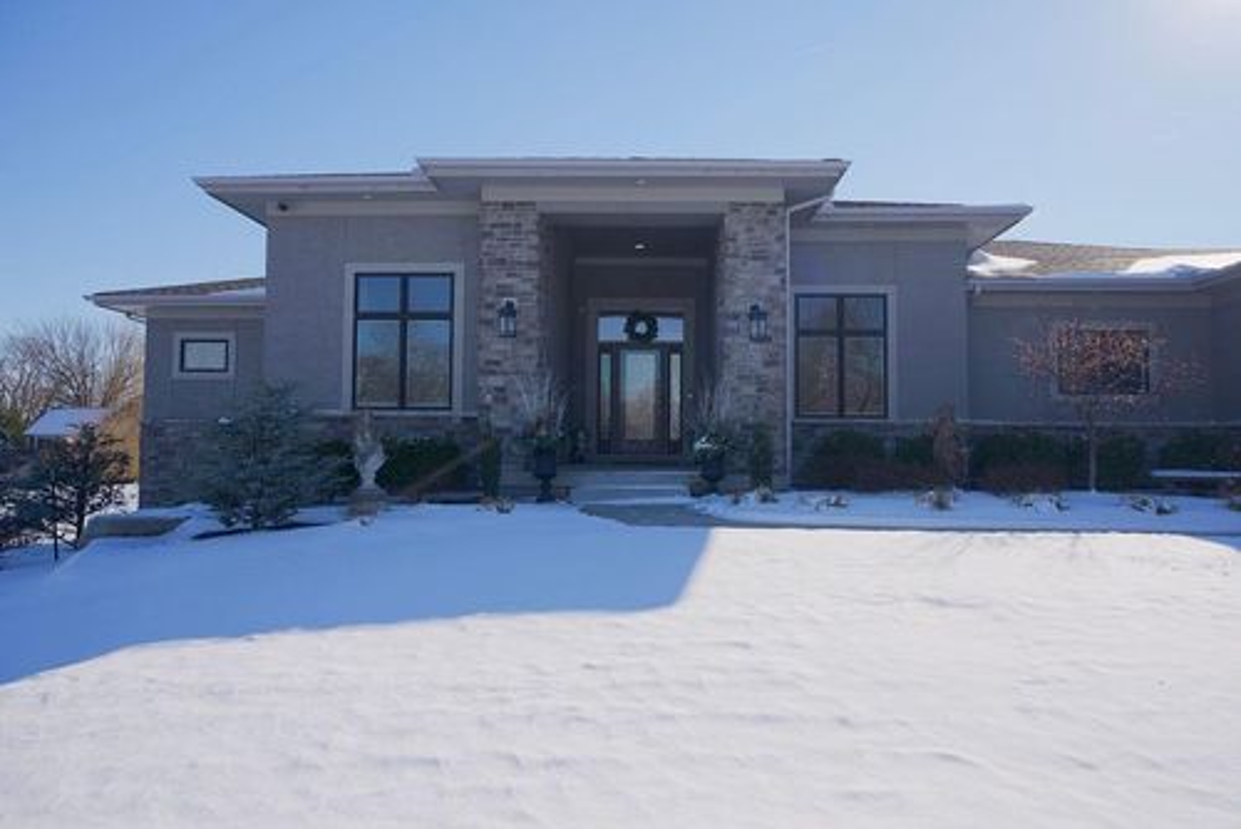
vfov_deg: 49.6
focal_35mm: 26
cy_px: 414
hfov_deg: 69.4
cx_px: 620
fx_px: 897
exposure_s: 1/800
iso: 80
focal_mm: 26
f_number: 5
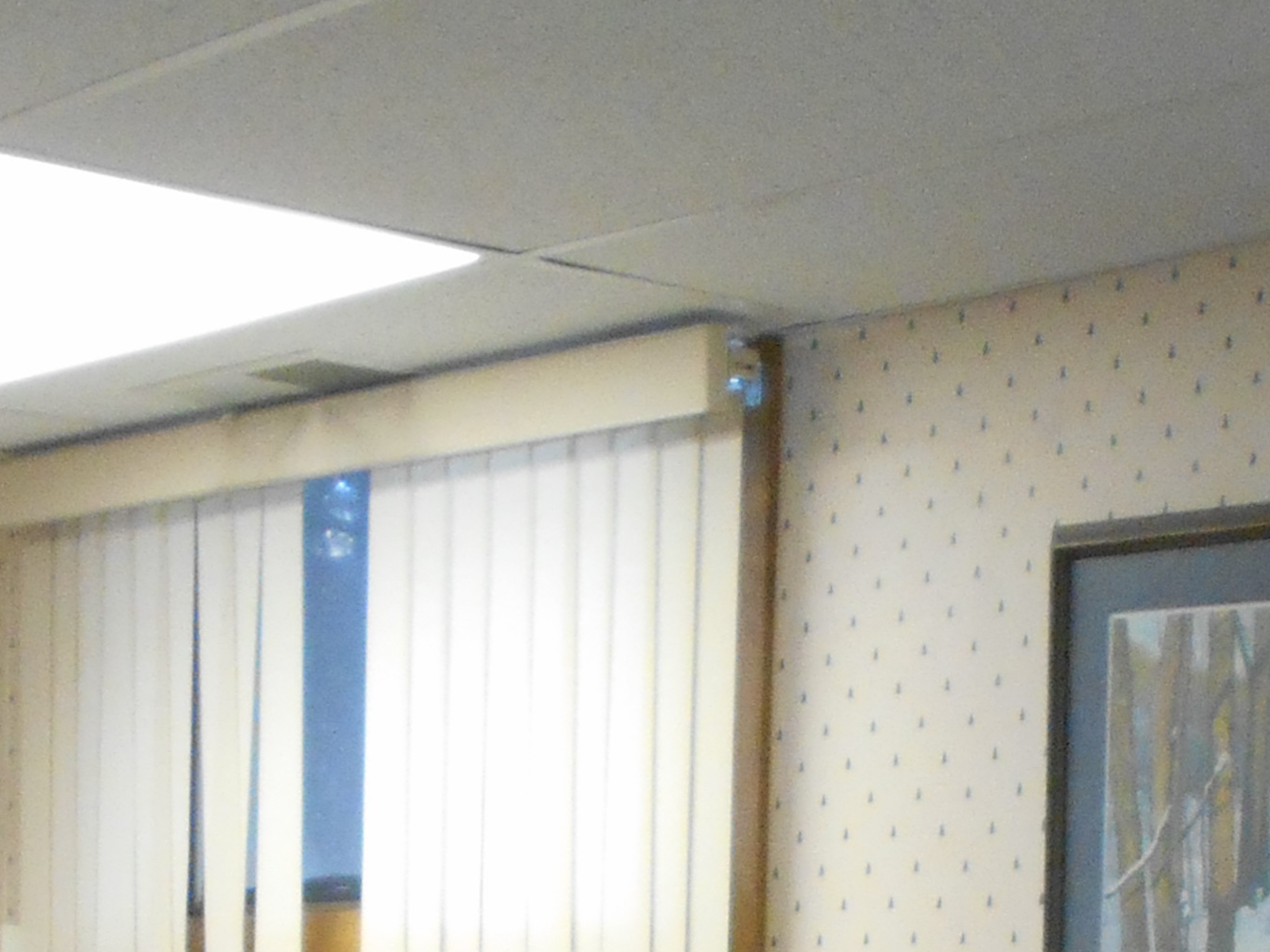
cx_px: 953
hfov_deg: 19.5
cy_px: 1644
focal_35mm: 100
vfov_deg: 13.5
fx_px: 3669
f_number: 3.2
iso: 400
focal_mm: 4.6
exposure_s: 1/30
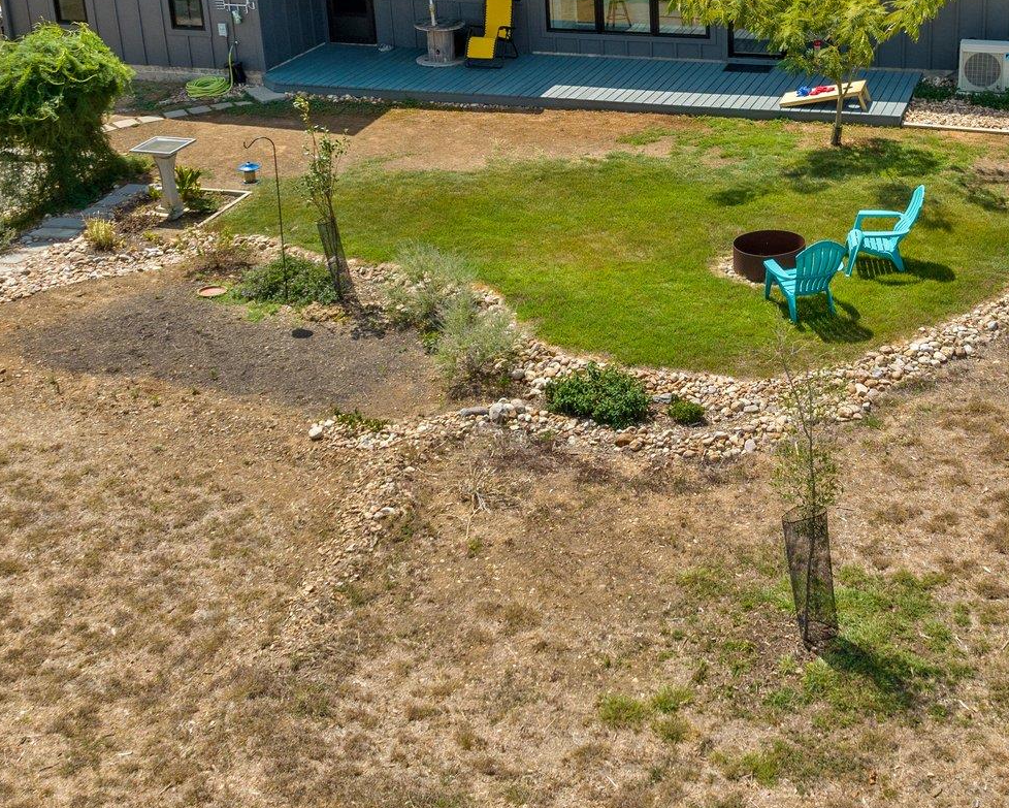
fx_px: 1464
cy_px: 200
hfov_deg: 37.0
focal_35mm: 49
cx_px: 770
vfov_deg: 30.3
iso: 120
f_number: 2.8
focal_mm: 12.29
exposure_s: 1/2500
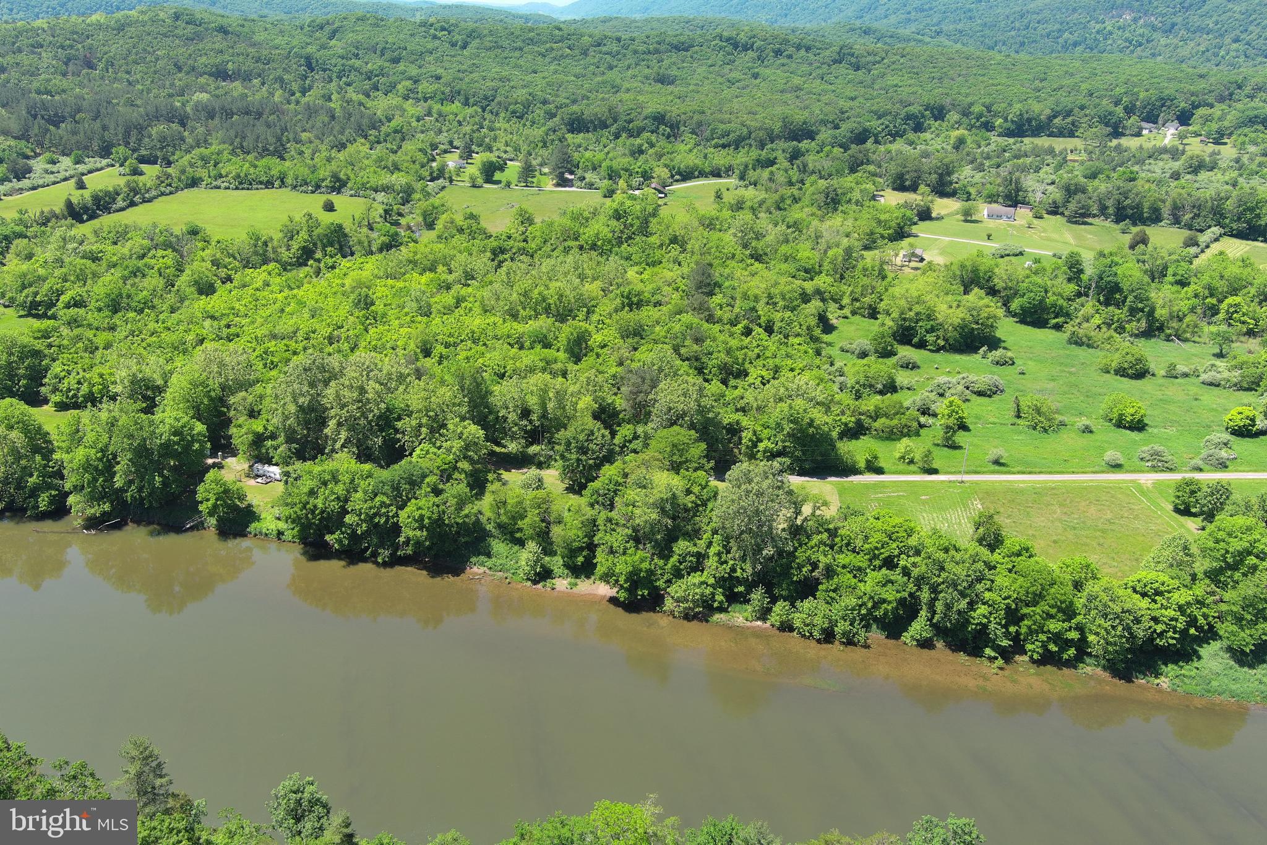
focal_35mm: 29
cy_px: 422
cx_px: 634
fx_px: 1020
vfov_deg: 45.0
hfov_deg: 63.7
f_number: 2.8
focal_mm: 10.57
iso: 100
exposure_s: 1/429
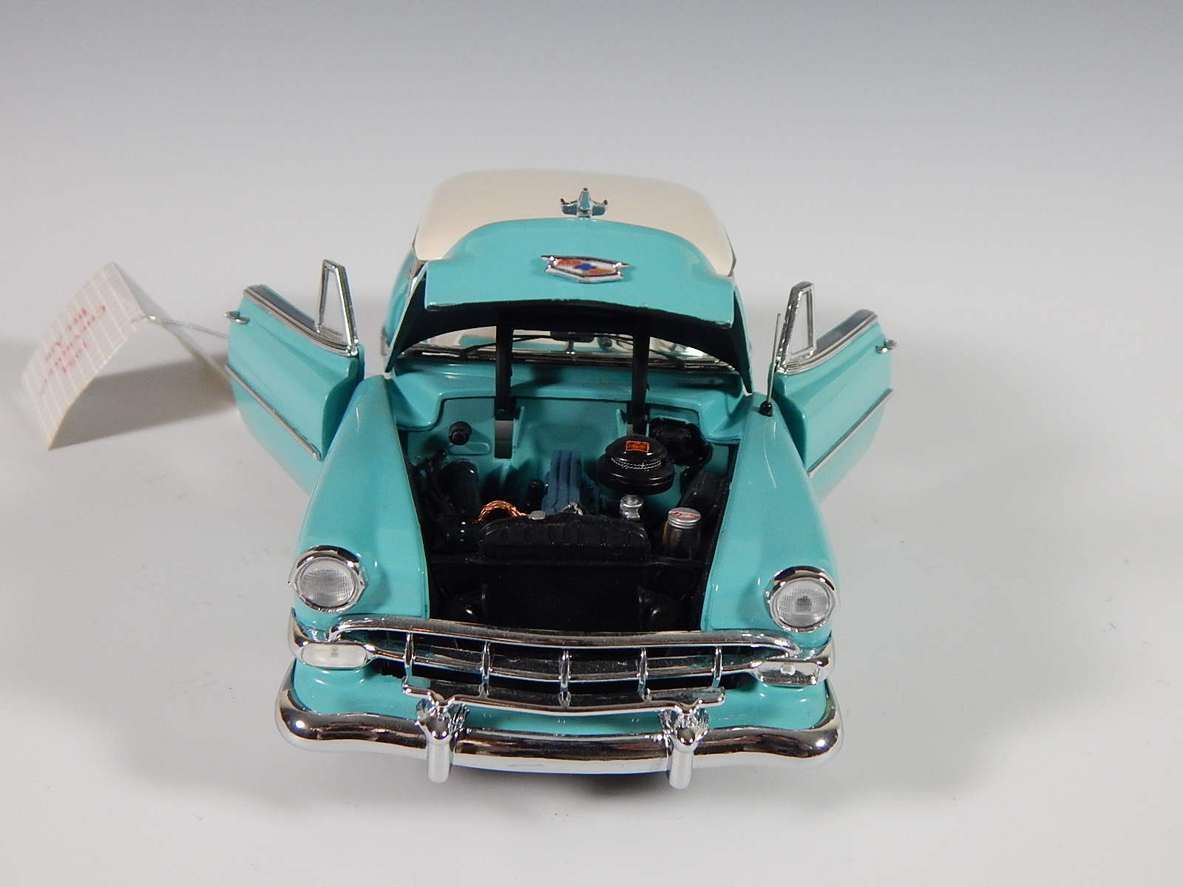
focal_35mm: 34
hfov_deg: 54.0
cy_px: 444
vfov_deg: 41.8
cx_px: 592
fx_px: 1162
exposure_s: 1/160
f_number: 3.3
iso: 400
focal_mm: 6.1
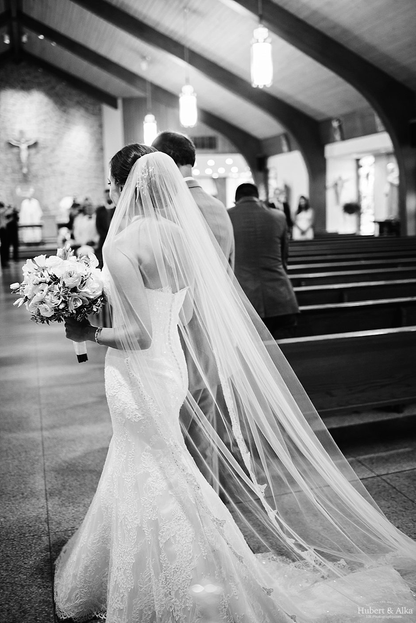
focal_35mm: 35
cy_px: 312
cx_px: 208
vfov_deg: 54.4
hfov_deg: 37.9
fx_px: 606
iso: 1000
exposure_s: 1/80
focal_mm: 35
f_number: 1.8
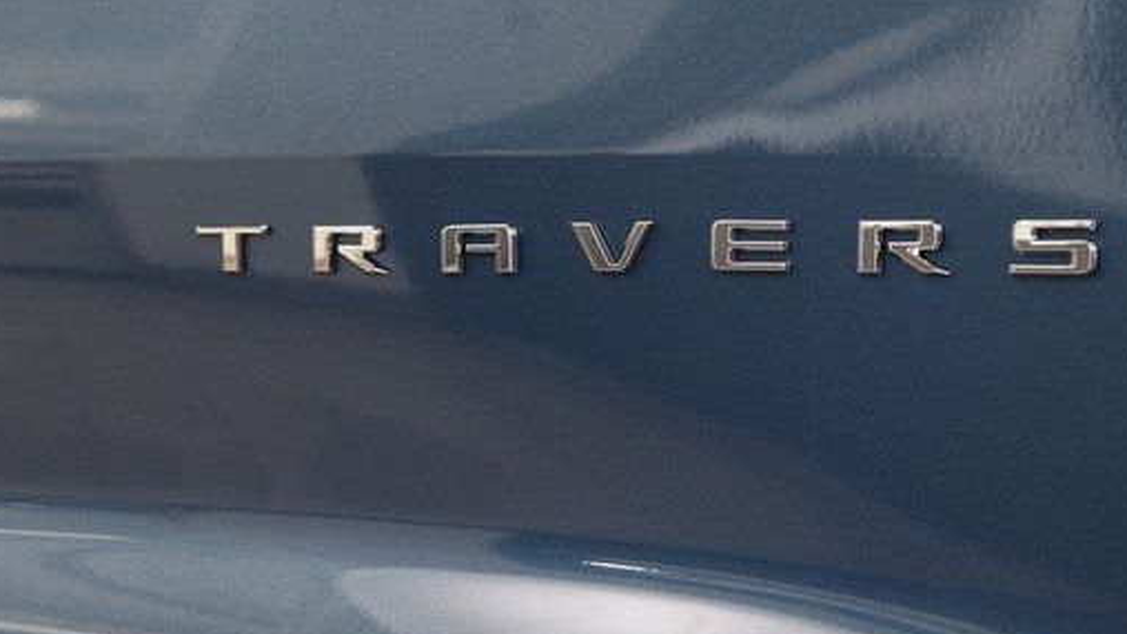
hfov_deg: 20.7
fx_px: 3079
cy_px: 218
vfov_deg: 11.8
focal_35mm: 103
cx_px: 697
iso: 1000
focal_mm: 52
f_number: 6.3
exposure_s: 1/15
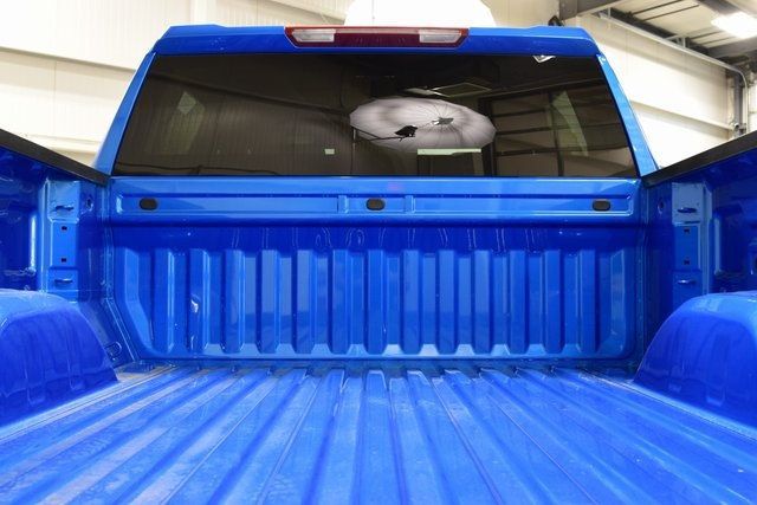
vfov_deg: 36.9
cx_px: 378
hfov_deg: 53.1
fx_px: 757
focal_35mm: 36
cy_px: 252
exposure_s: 1/15
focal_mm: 24
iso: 800
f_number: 6.3
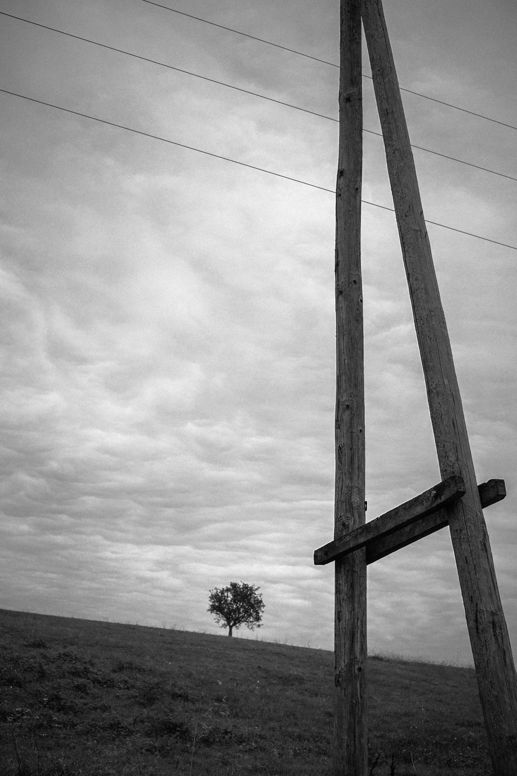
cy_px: 388
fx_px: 883
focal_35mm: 41
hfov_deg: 32.6
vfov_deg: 47.4
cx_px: 258
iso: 200
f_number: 7.1
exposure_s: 1/160
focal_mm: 24.2
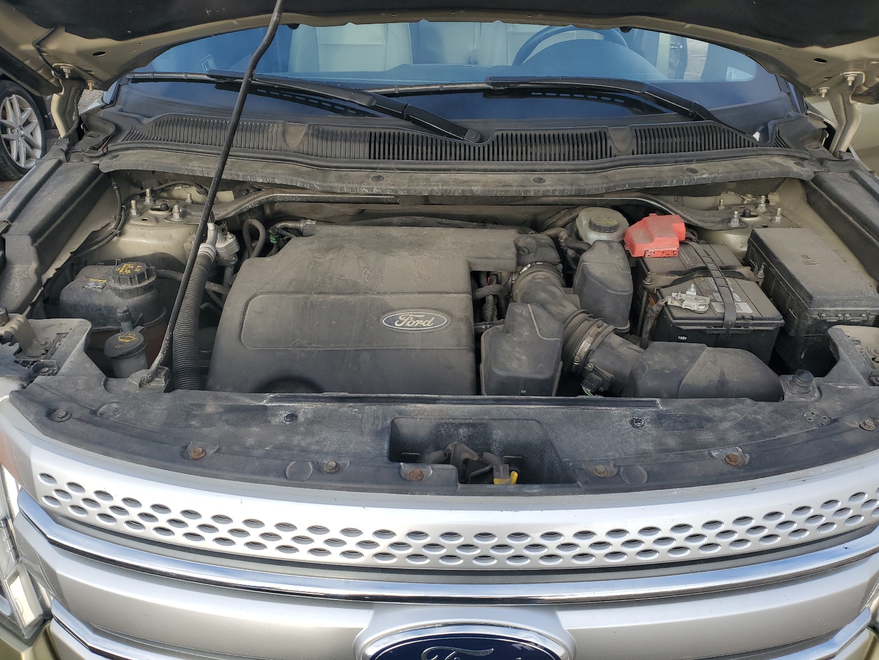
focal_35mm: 26
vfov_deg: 53.1
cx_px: 440
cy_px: 330
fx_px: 660
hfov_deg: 67.3
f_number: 1.5
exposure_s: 1/909
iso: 50
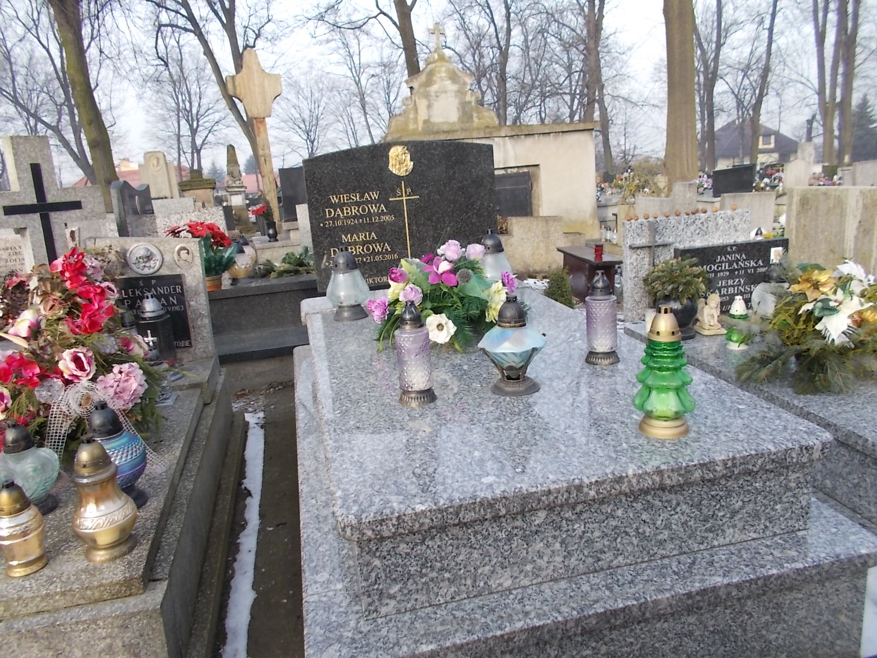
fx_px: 659
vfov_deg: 53.1
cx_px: 438
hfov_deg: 67.3
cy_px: 329
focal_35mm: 26
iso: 80
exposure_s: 1/200
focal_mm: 4.6
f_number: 3.2
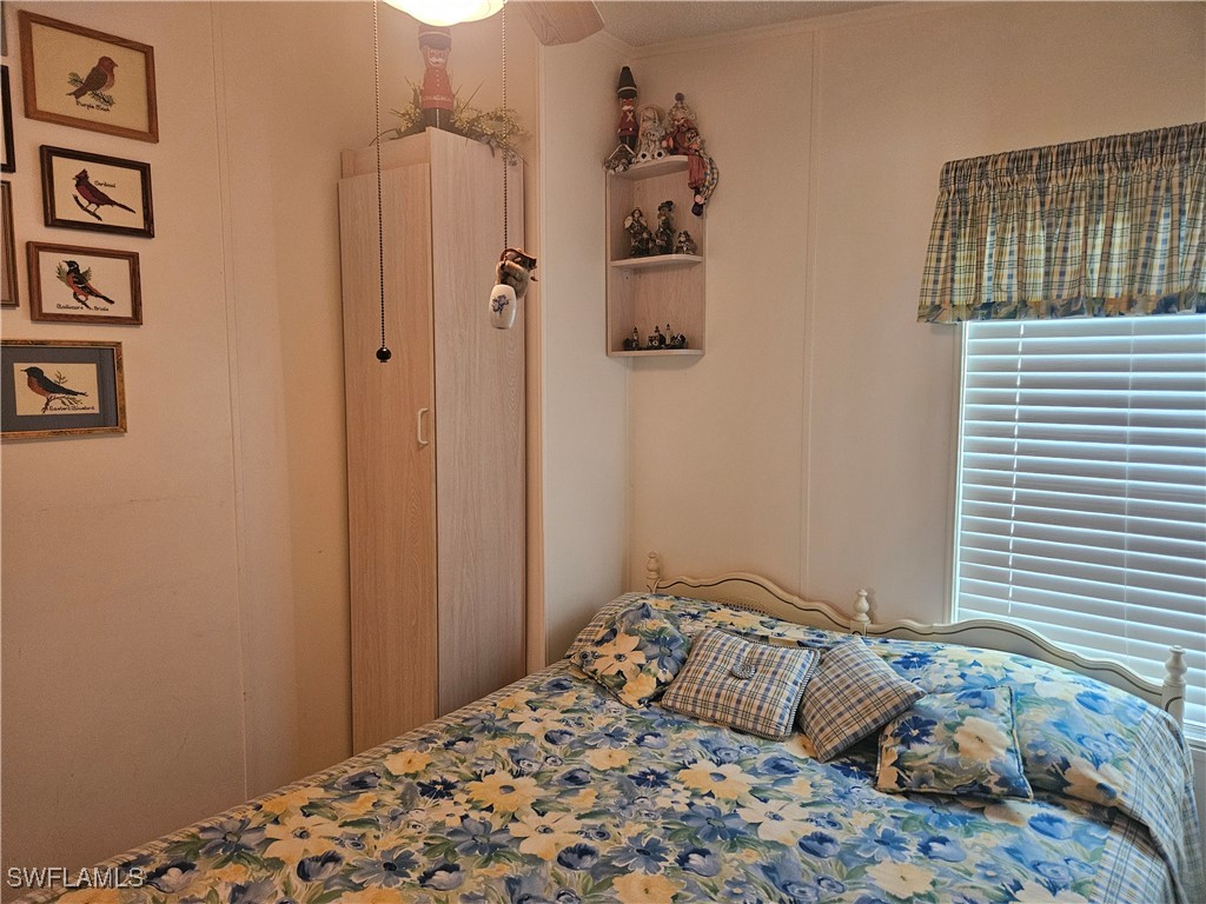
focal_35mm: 23
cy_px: 452
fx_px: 801
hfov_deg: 73.9
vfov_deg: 58.9
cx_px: 603
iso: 640
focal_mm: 5.4
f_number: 1.8
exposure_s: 1/120
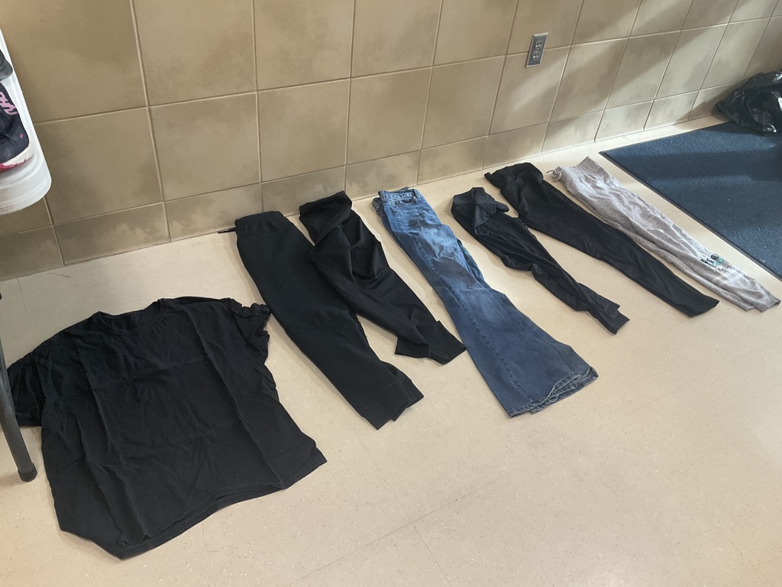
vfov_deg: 48.2
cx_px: 391
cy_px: 294
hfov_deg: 61.7
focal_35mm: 29
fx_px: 655
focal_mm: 3
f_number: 1.8
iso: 80
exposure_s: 1/60
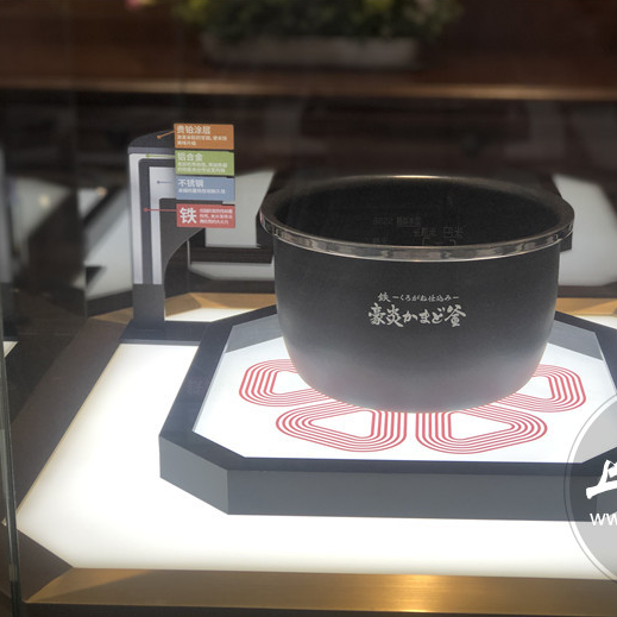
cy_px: 307
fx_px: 1371
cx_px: 390
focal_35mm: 68
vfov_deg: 25.4
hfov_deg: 25.3
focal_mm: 6.6
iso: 25
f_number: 2.8
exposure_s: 1/50
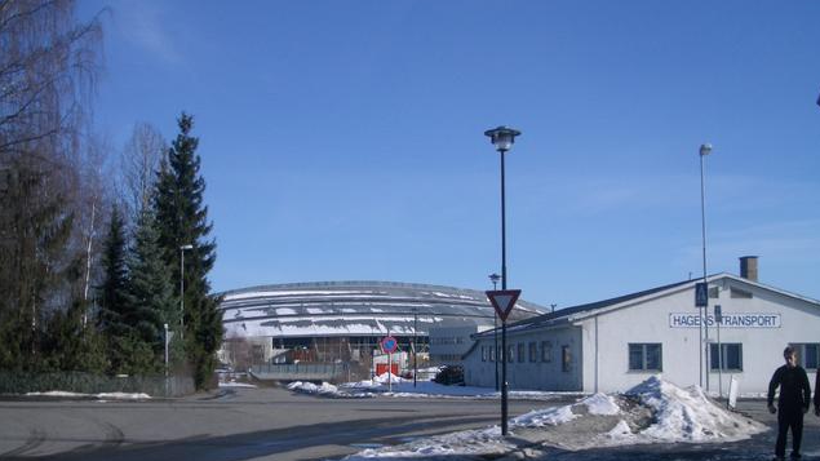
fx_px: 978
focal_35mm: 45
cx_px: 412
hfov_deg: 45.5
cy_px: 279
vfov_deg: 26.5
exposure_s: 1/500
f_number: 4.6
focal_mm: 6.8
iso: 50
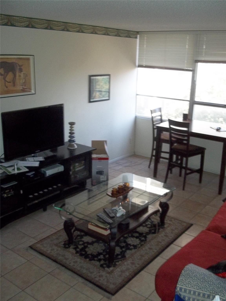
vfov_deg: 51.4
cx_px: 113
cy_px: 150
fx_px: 313
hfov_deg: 39.7
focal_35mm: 36
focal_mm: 6.5
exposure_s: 1/60
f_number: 3.1
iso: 160
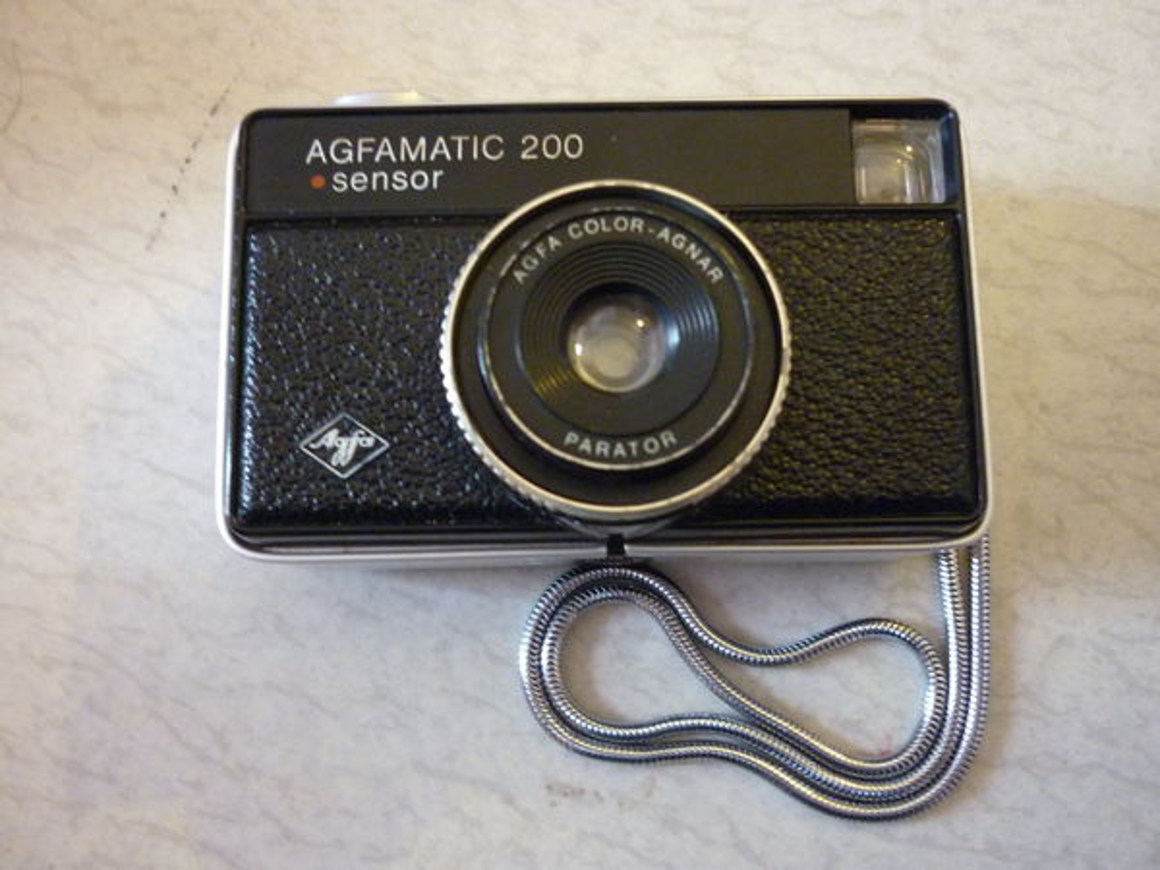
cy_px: 435
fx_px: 1106
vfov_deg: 42.9
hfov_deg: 55.4
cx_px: 580
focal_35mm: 33
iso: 400
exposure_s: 1/10
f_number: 2.8
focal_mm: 5.5
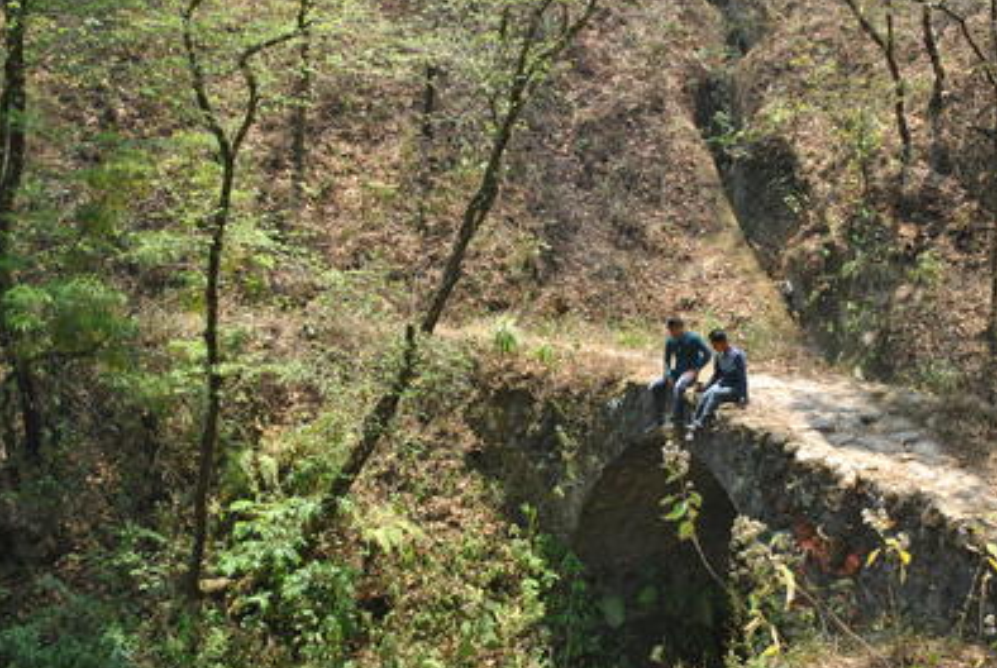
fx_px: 1848
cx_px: 569
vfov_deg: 20.5
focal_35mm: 67
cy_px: 371
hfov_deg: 30.2
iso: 100
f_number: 5.6
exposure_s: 1/125
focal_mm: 35
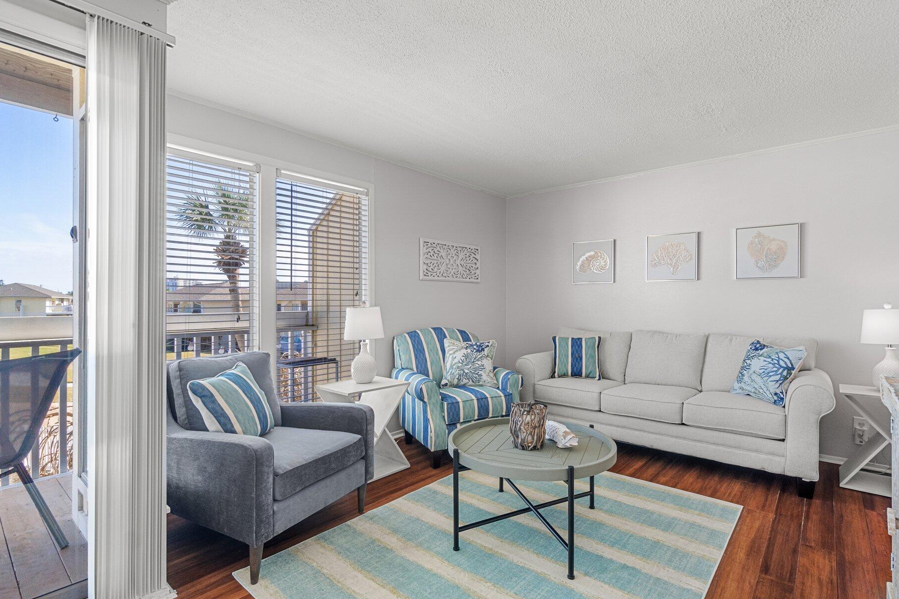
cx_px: 456
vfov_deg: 70.4
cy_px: 302
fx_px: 424
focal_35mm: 17
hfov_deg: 93.3
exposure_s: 1/2.5
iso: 400
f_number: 9
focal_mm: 10
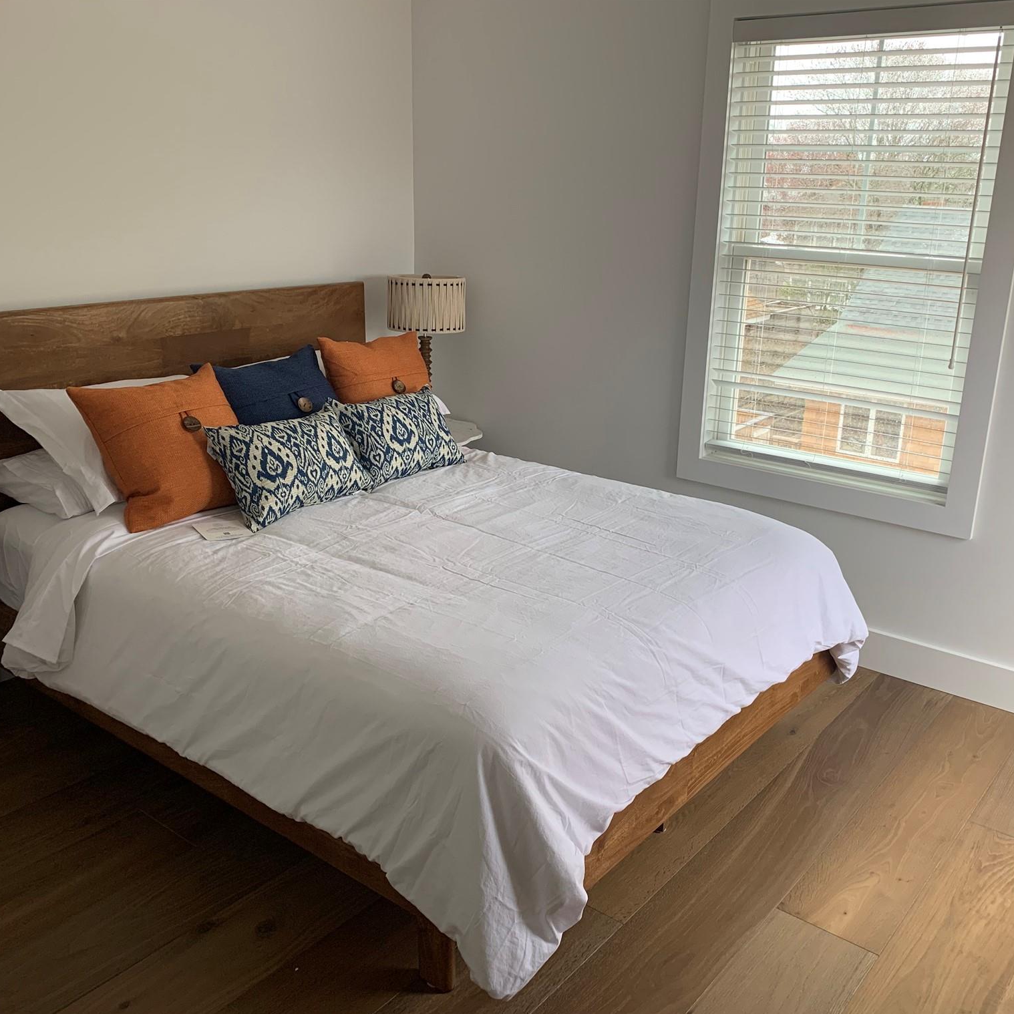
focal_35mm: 31
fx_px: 1027
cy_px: 509
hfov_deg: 52.5
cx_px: 528
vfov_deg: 52.5
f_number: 1.8
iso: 80
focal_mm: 4.25
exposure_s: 1/121
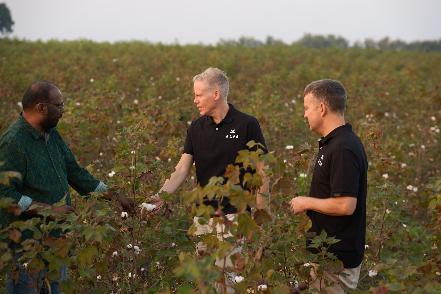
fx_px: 1041
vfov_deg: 16.1
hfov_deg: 23.9
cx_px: 220
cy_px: 147
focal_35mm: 85
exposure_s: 1/40
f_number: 3.2
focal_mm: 85
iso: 50
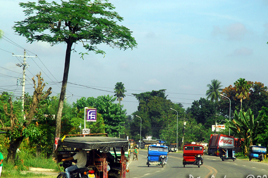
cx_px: 132
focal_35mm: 144
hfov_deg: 14.3
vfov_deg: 9.5
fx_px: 1067
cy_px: 96
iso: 400
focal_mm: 85
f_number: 10
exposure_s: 1/500
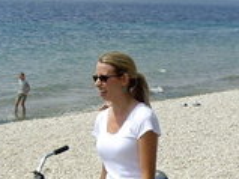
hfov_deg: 12.9
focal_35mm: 153
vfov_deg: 9.6
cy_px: 156
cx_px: 170
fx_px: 1056
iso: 50
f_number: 4.3
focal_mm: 6.2
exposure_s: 1/500
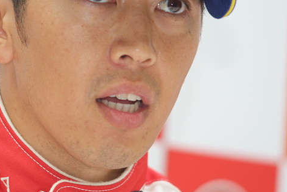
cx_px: 98
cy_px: 92
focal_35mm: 409
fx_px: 3261
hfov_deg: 5.0
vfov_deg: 3.4
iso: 200
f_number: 2.8
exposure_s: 1/125
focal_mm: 180
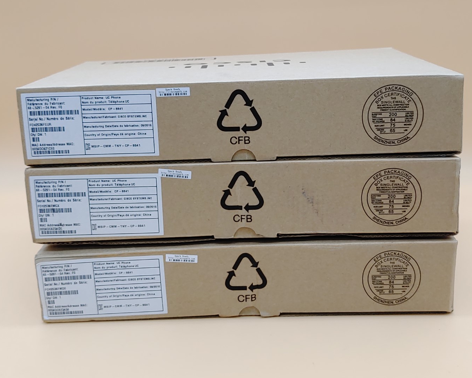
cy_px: 189
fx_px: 643
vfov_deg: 32.8
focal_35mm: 46
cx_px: 244
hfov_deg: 40.3
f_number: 1.8
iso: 50
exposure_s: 1/120
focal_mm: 4.36
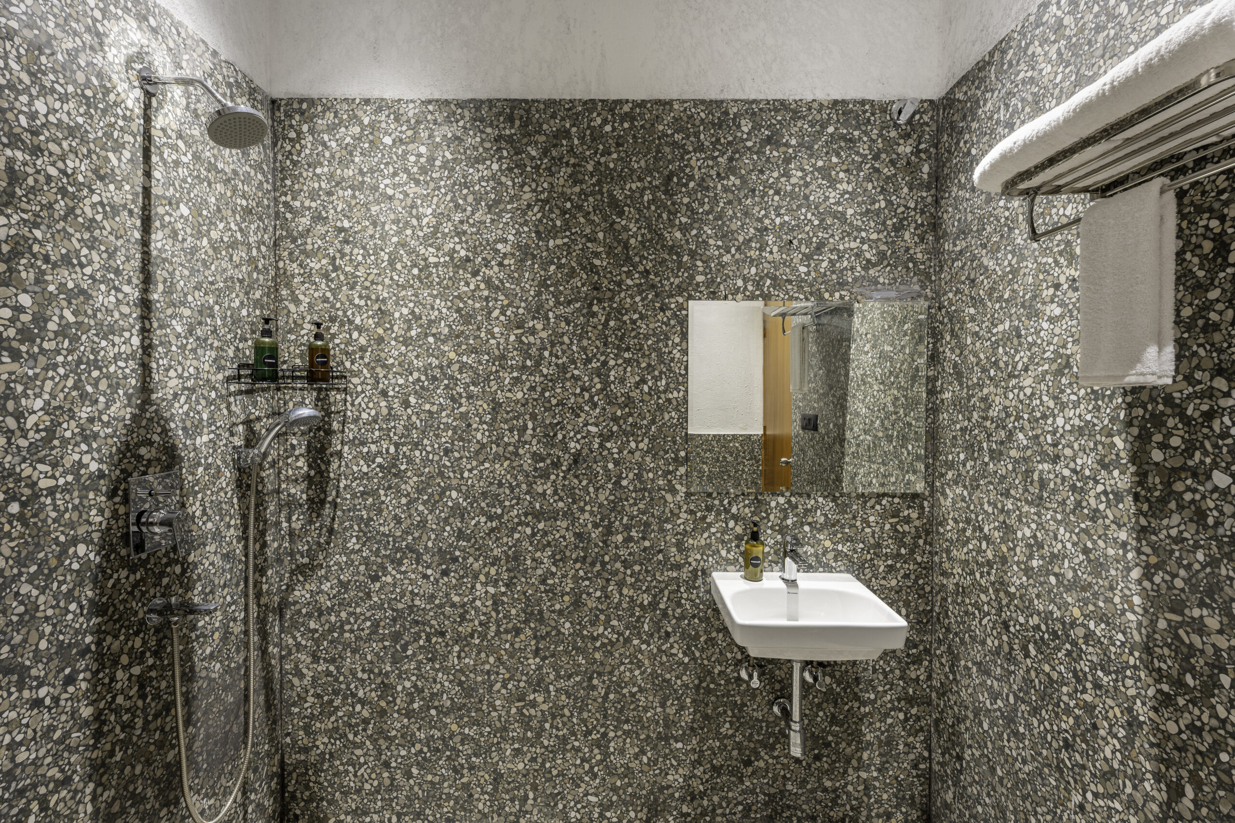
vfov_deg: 73.8
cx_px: 618
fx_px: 549
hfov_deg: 96.7
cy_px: 412
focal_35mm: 16
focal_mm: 16
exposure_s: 1/1.67
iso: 160
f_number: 8
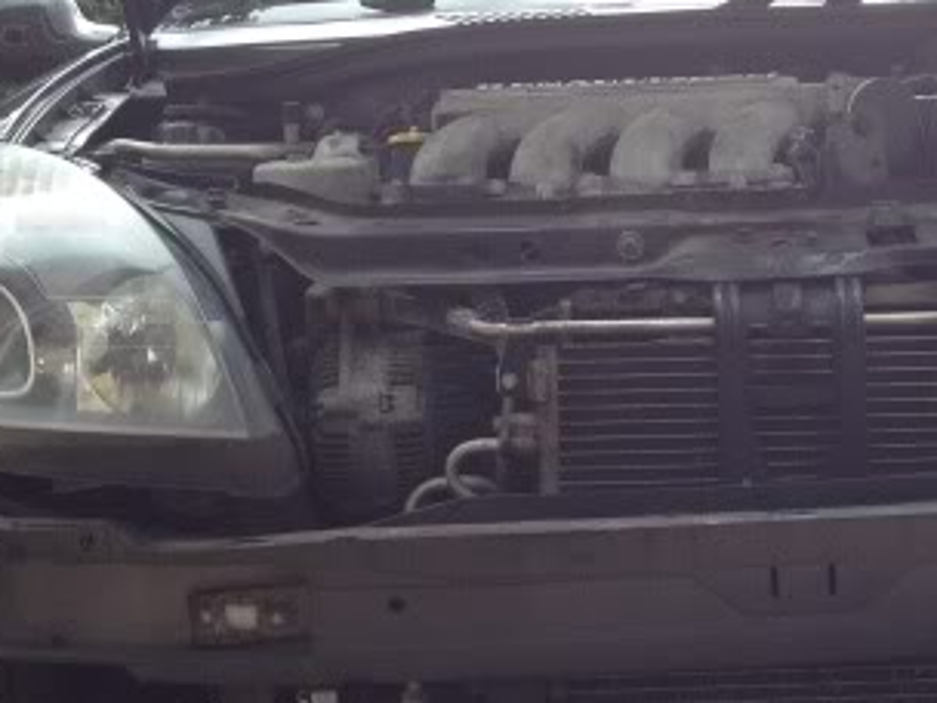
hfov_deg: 20.9
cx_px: 817
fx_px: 2490
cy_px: 558
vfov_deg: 16.0
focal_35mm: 92
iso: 64
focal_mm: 4.3
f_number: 2.4
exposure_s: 1/267
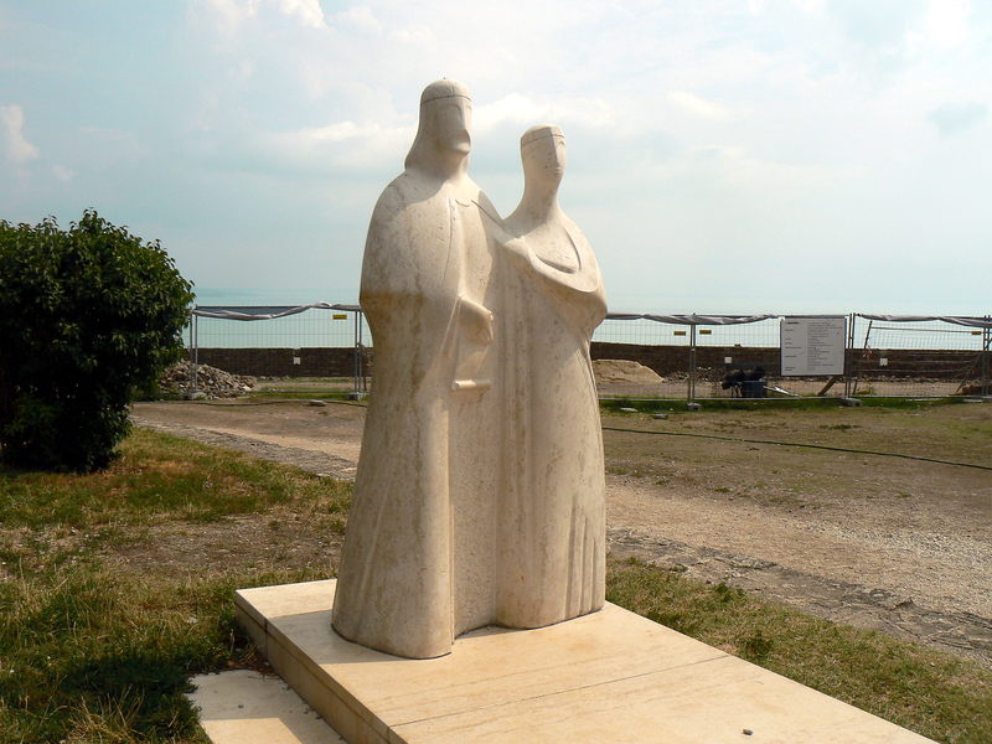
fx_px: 1032
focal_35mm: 36
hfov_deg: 51.4
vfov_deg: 39.7
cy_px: 372
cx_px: 496
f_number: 8
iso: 80
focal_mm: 6
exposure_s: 1/640
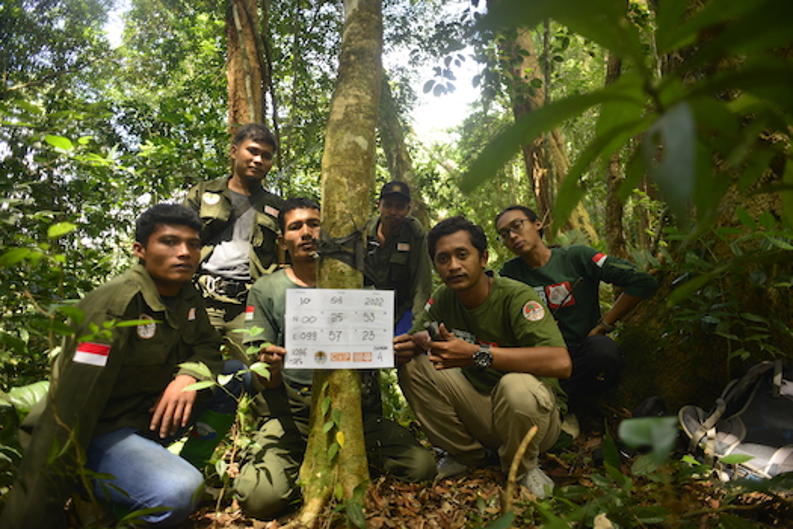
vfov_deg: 61.9
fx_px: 441
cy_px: 264
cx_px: 396
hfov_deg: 84.0
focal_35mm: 20
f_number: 2.8
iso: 500
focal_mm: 20
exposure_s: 1/125
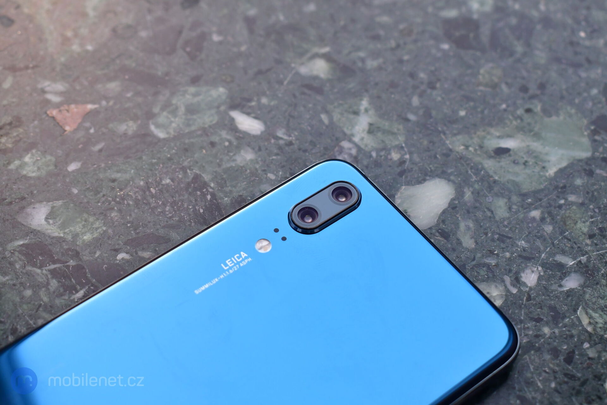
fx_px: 1012
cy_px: 202
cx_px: 304
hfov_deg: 33.4
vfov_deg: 22.6
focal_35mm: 60
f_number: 7.1
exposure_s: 1/200
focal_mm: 40
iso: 800
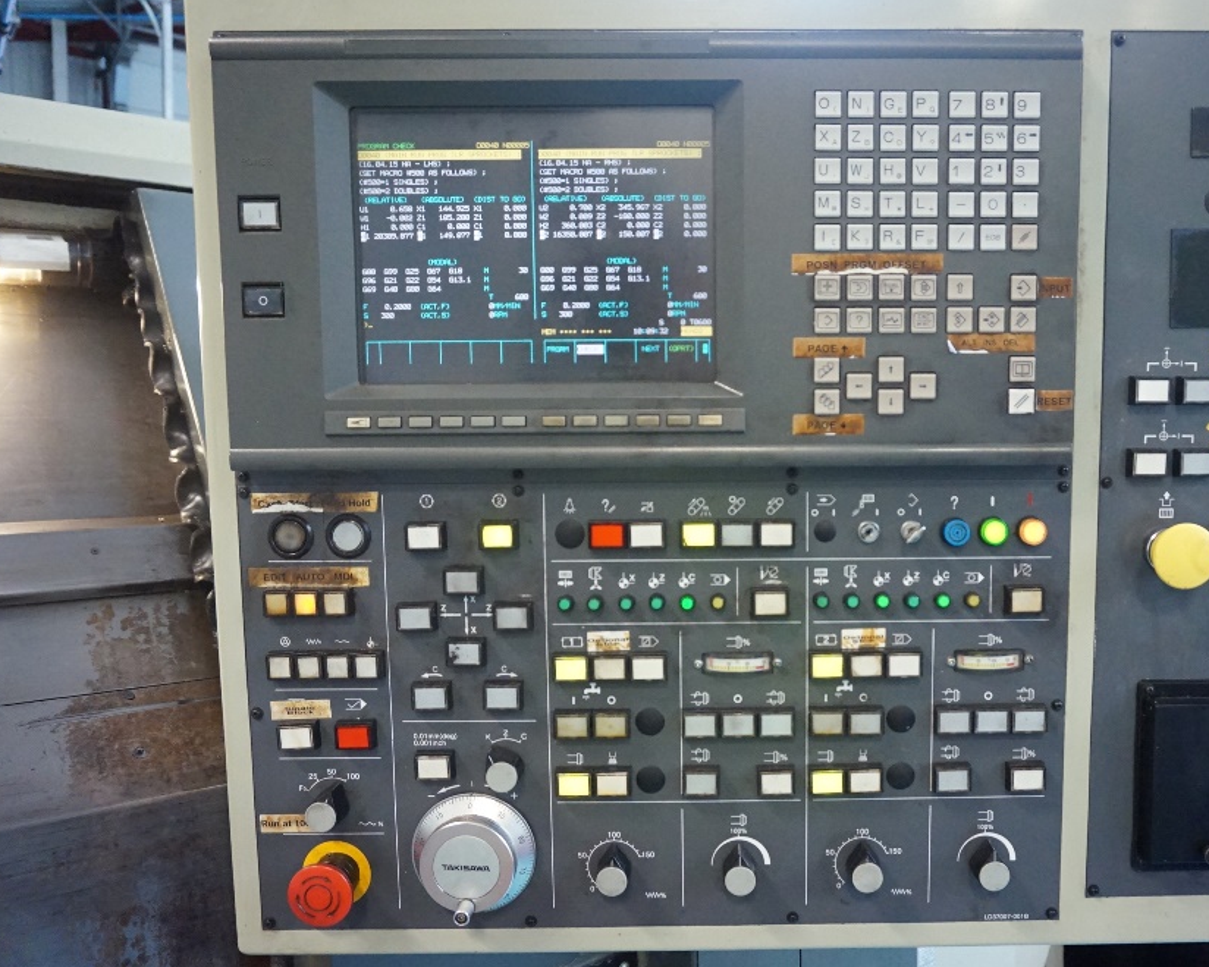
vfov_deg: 51.5
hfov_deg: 61.6
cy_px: 495
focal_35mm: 28
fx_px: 1002
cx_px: 732
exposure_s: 1/80
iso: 3200
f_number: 3.5
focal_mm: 16
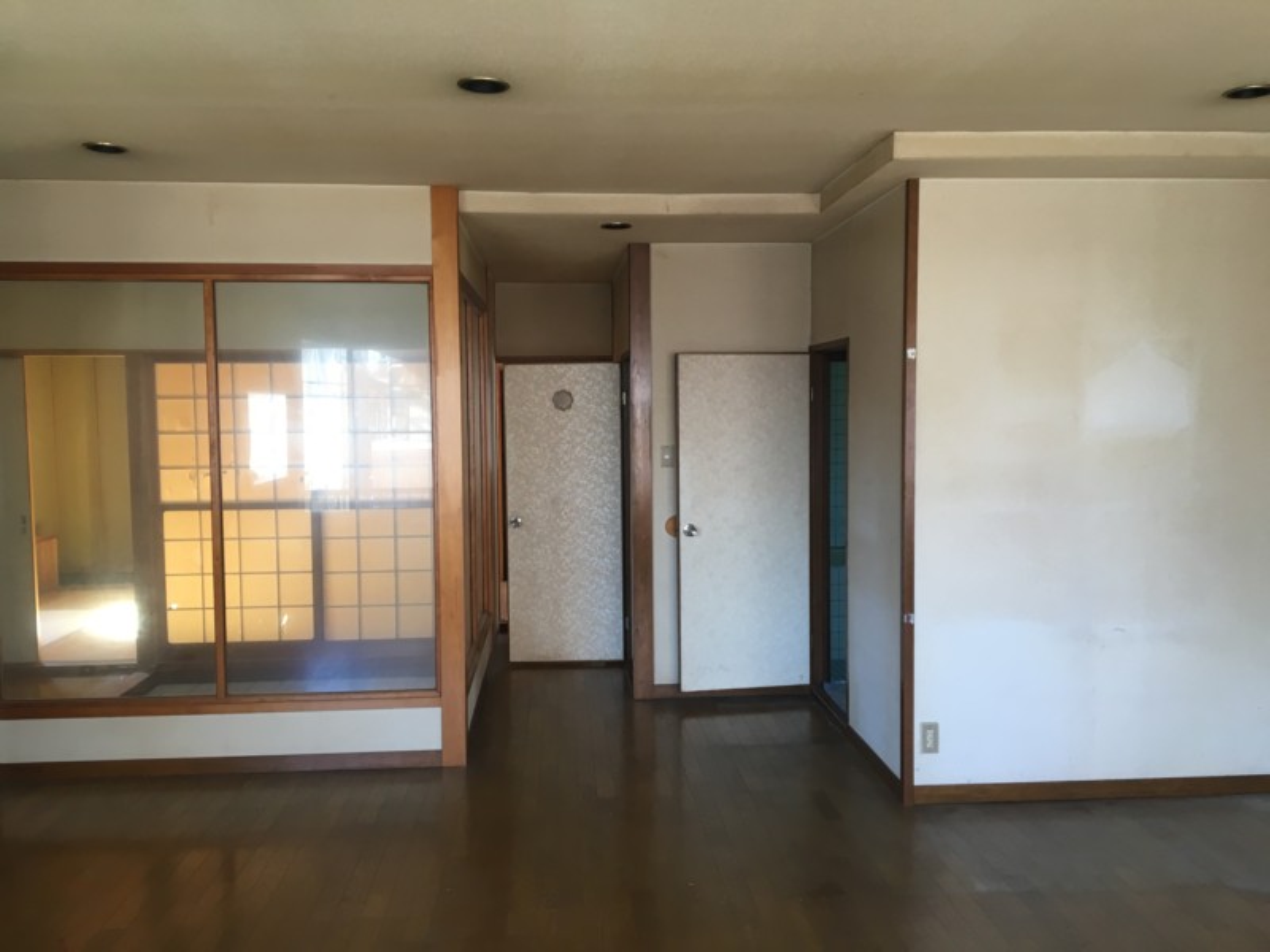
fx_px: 1064
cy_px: 476
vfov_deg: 48.2
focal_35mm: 29
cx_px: 635
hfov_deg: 61.7
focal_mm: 4.15
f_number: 2.2
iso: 50
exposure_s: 1/30
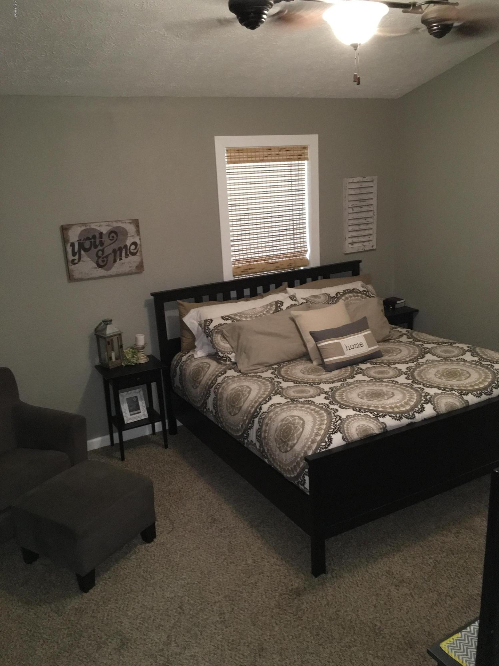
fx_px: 557
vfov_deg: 61.7
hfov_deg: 48.2
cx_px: 250
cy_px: 333
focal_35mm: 29
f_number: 2.2
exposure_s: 1/16
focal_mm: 4.15
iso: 250
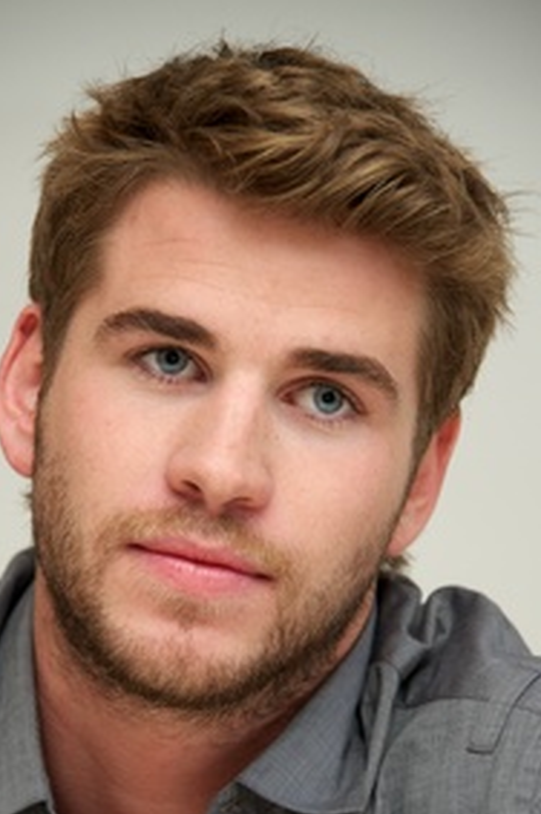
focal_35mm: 283
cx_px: 233
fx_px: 6394
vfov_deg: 7.3
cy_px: 561
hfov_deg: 4.8
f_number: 6.3
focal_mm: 200
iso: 400
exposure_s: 1/60
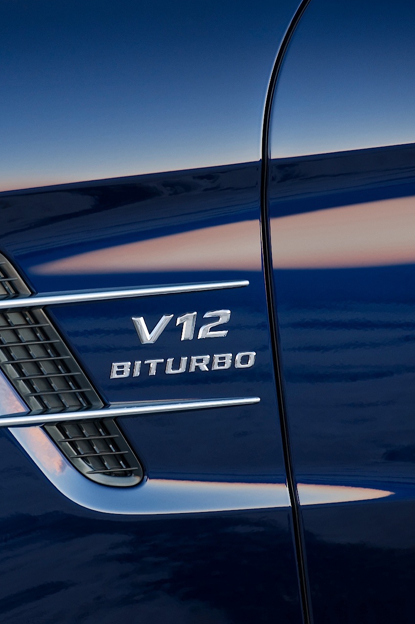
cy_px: 312
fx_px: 5207
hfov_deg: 4.6
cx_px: 110
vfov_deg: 6.8
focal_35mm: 301
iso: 100
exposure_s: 1/20
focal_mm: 200
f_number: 4
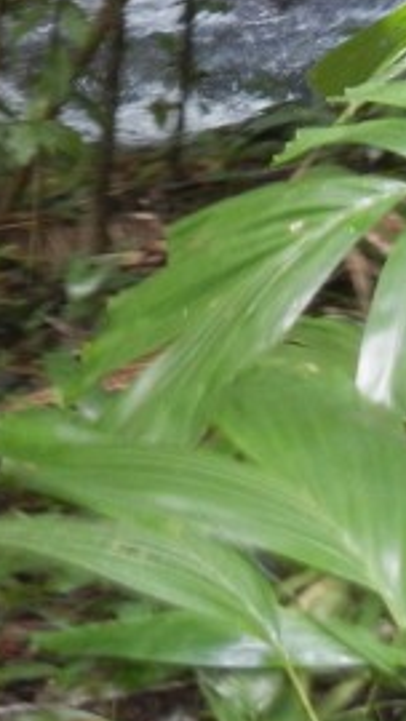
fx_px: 2372
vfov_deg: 17.0
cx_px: -187
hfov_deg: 9.5
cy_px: 27
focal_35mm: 124
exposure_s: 1/30
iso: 400
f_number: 3.5
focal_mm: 5.4
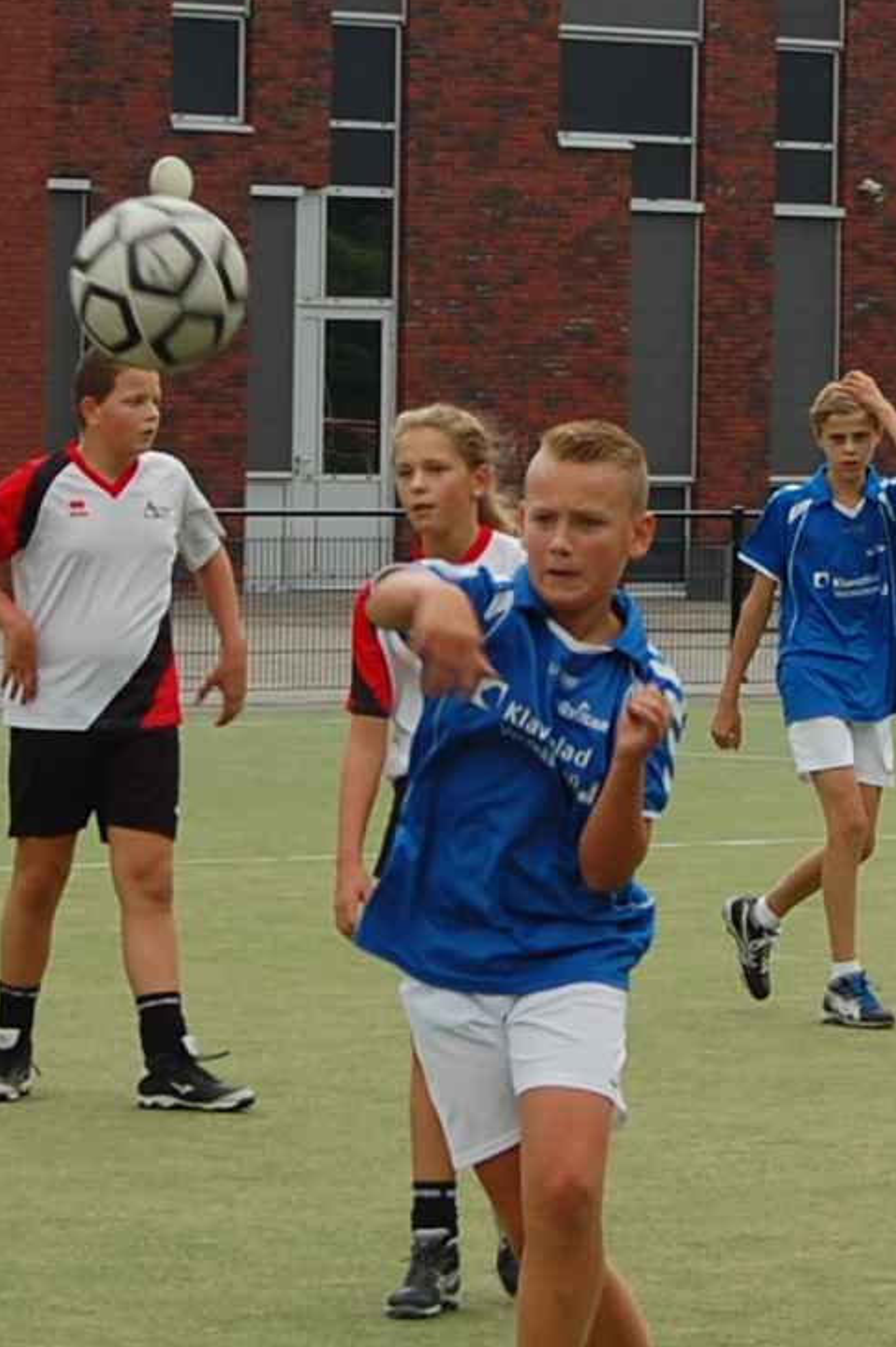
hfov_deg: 15.7
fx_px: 3252
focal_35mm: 87
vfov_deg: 23.3
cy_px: 928
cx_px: 443
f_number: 7.1
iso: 200
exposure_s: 1/200
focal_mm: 38
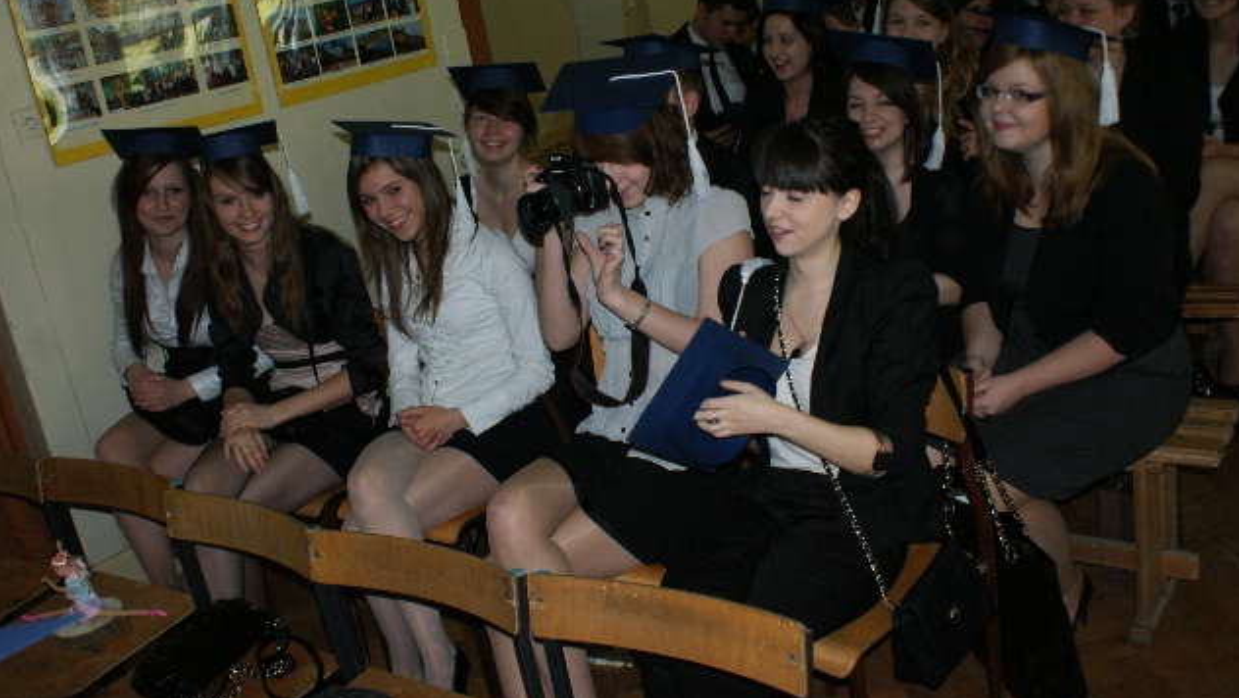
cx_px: 621
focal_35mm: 35
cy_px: 297
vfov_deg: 33.7
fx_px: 1150
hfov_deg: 56.6
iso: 400
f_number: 5.6
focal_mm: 22
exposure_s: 1/60
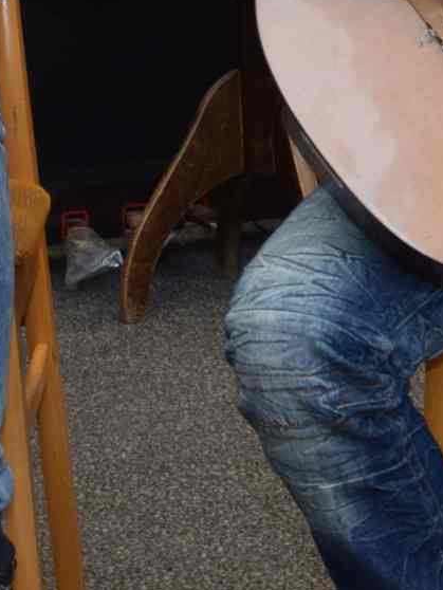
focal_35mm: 232
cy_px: -276
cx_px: 762
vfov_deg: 8.4
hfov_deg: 6.3
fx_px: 3956
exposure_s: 1/30
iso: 400
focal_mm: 30
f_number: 4.2
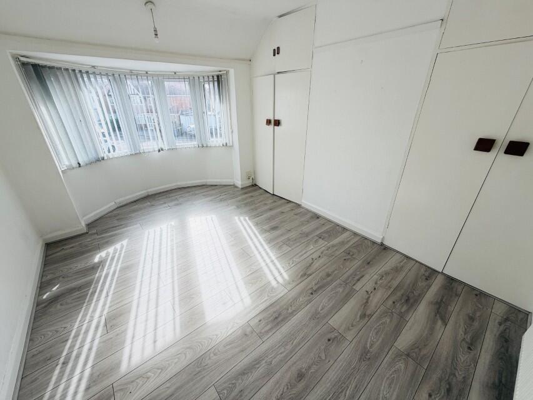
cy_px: 200
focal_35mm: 14
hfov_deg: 102.1
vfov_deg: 85.7
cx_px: 266
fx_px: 216
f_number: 2.2
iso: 50
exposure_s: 1/312
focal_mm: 2.22
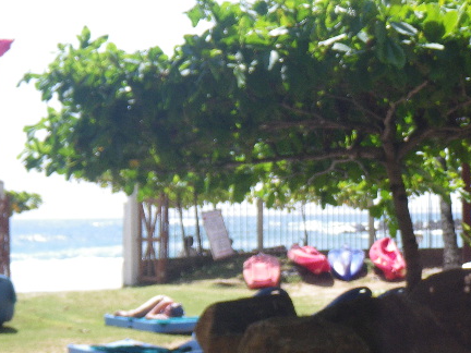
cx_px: 381
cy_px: 161
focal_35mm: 83
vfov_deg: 17.8
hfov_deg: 23.2
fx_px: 1129
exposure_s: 1/250
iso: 64
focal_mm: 7.5
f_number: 4.2
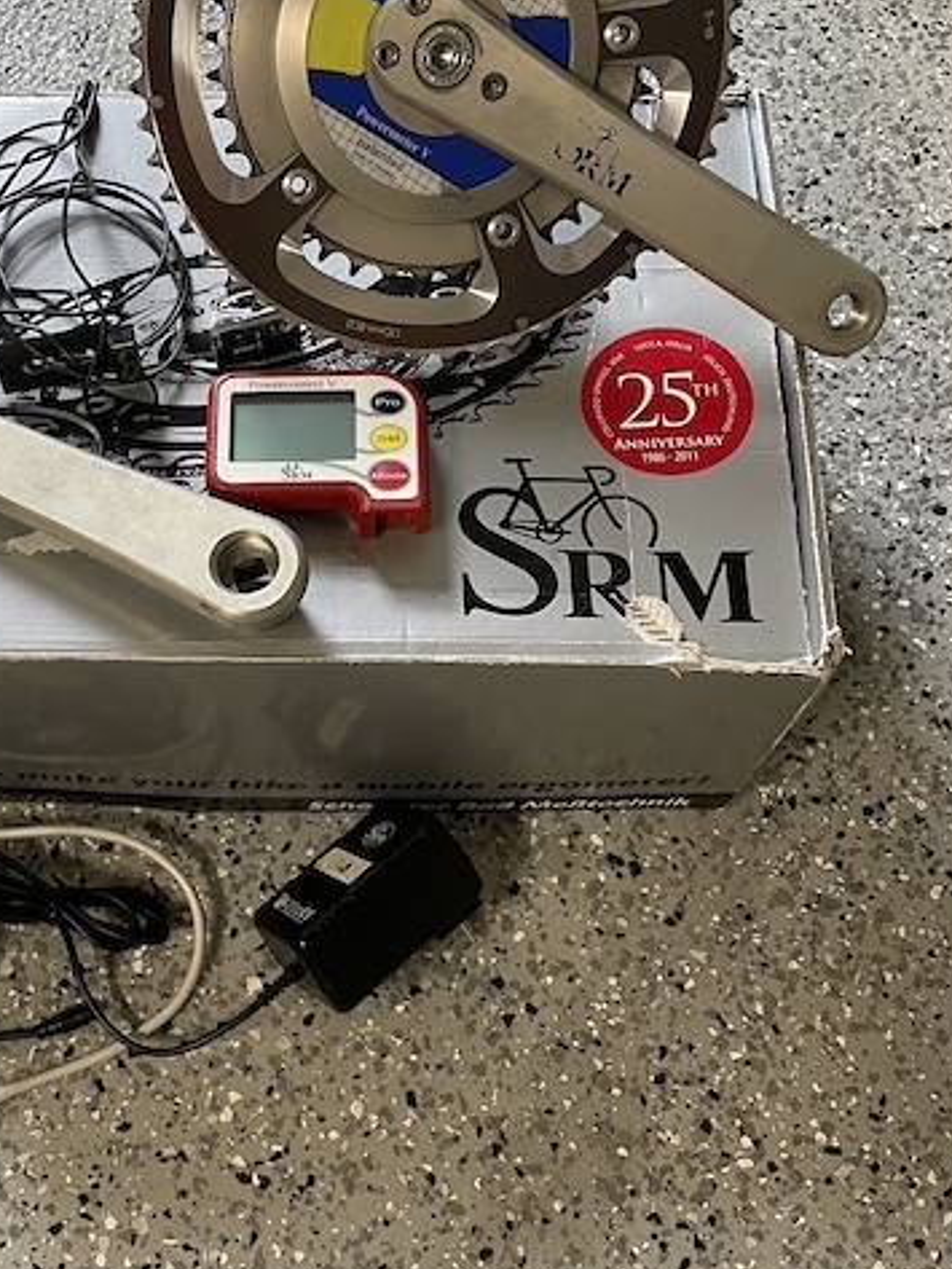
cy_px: 663
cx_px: 292
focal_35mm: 44
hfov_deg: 32.5
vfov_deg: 42.9
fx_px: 1613
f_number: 1.6
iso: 125
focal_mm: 4.2
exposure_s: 1/60
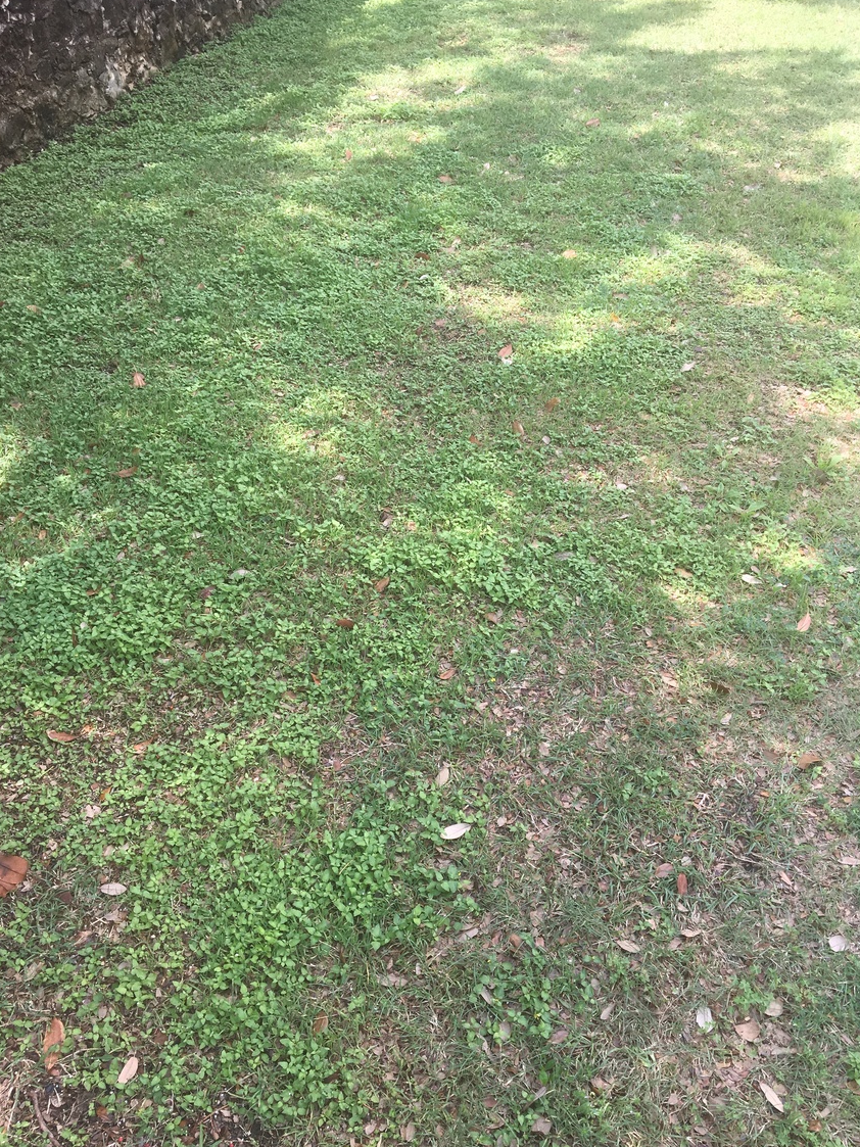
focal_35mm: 31
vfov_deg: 58.3
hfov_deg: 45.4
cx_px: 448
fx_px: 1027
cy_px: 606
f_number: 2.2
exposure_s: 1/400
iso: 25
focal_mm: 4.15
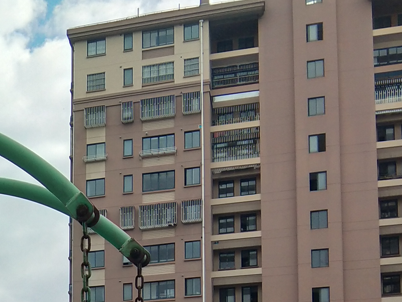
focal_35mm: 98
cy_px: 449
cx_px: -97
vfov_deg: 14.1
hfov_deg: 18.8
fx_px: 1138
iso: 50
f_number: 2.2
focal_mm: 3.69
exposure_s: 1/492
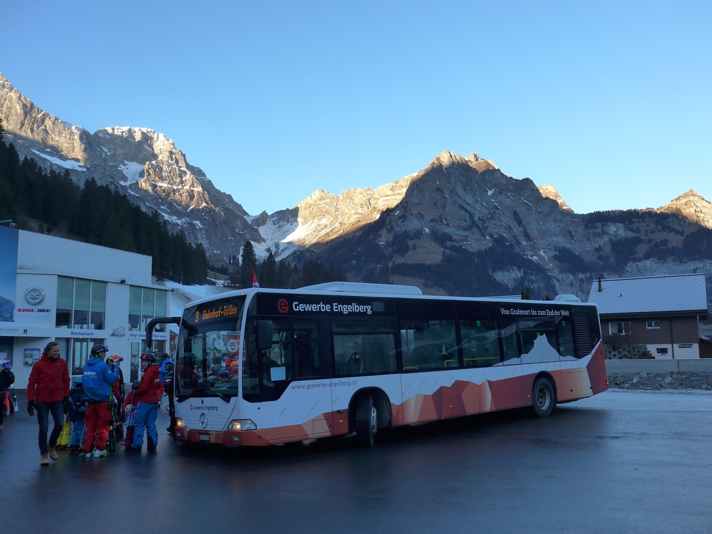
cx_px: 356
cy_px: 267
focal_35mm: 31
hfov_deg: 58.4
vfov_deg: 45.4
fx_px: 638
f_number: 2.8
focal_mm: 6.5
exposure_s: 1/400
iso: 125
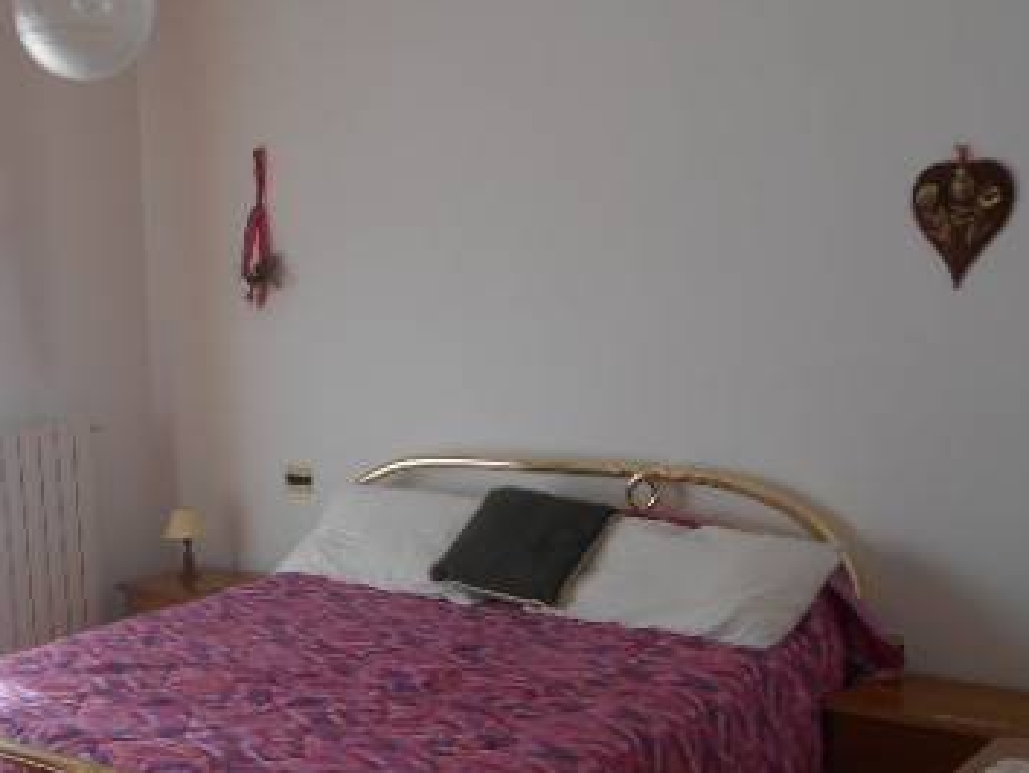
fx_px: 1398
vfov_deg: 30.5
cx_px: 160
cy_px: 552
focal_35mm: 47
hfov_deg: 38.4
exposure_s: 1/100
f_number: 3.2
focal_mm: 4.6
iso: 80
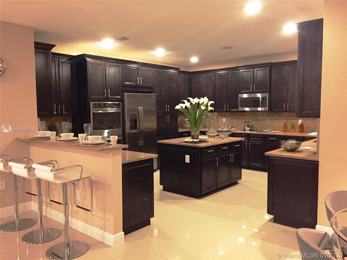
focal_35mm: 29
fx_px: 291
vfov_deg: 48.2
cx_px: 174
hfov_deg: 61.7
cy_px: 130
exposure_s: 1/15
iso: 400
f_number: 2.2
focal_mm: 4.15
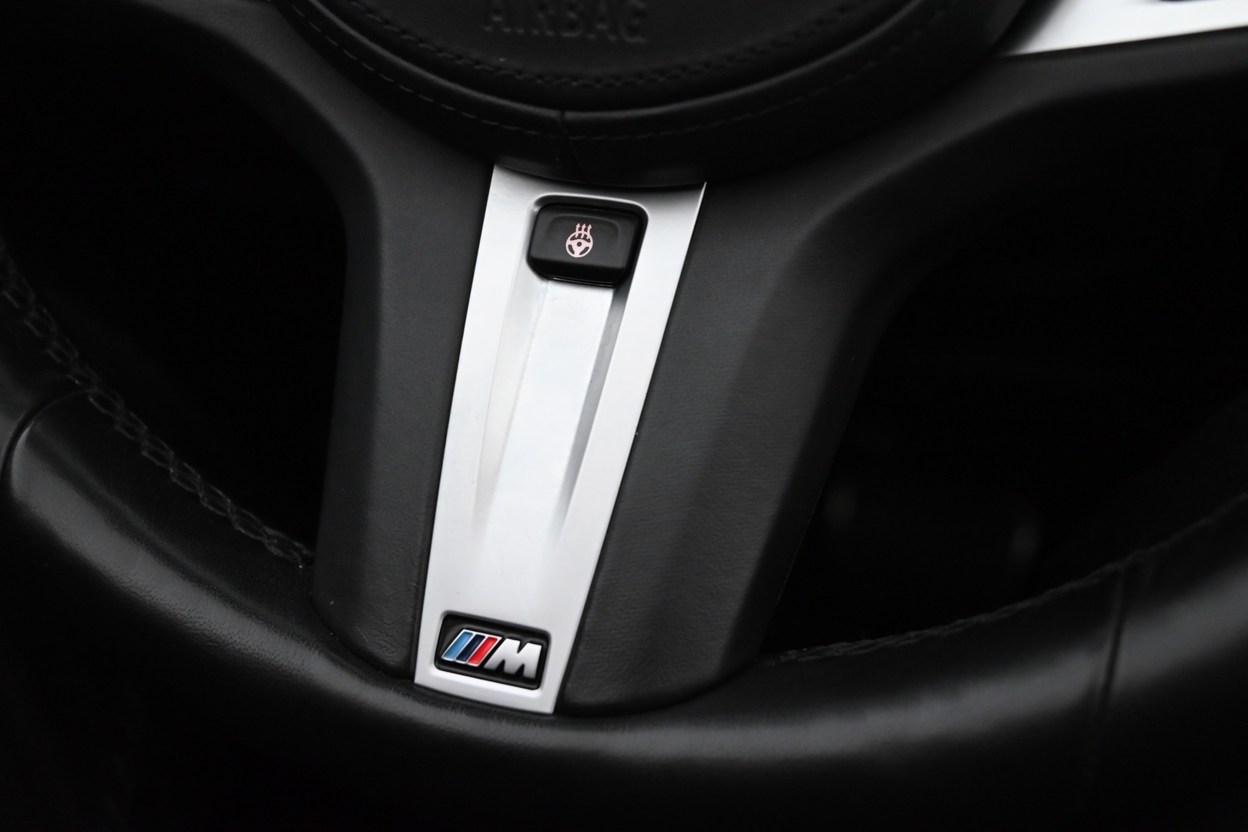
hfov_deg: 44.5
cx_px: 624
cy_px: 416
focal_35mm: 44
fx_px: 1525
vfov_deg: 30.5
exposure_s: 1/60
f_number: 6
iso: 3200
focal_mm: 44
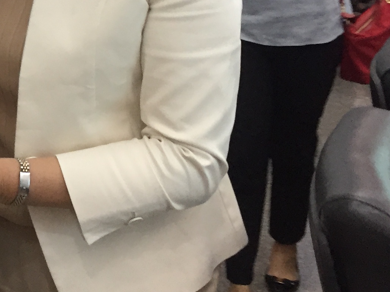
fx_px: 1037
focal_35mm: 92
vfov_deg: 15.5
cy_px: -63
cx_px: -121
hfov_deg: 19.6
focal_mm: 4.15
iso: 125
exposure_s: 1/33
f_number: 2.2
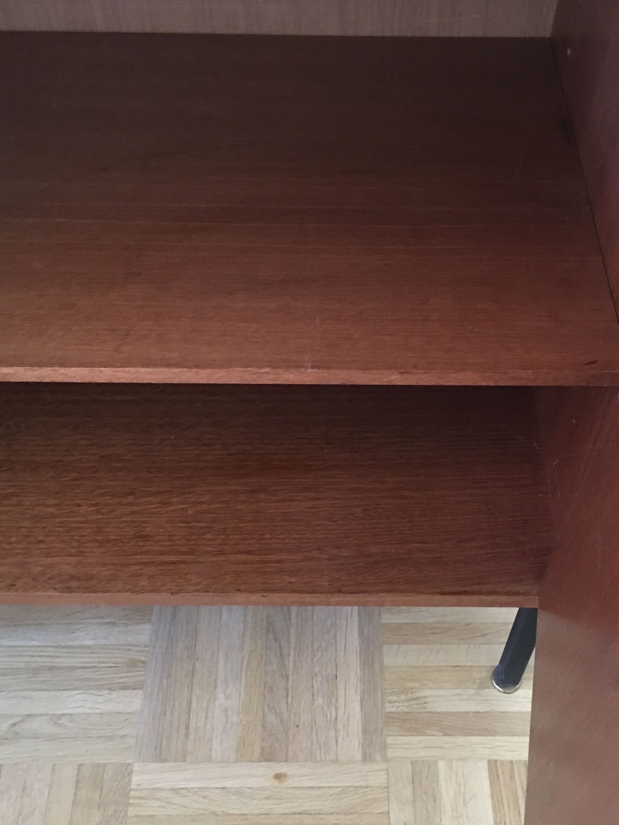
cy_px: 504
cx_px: 336
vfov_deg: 49.8
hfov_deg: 38.6
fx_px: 882
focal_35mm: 37
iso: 125
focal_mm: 4.15
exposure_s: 1/4
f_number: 2.2
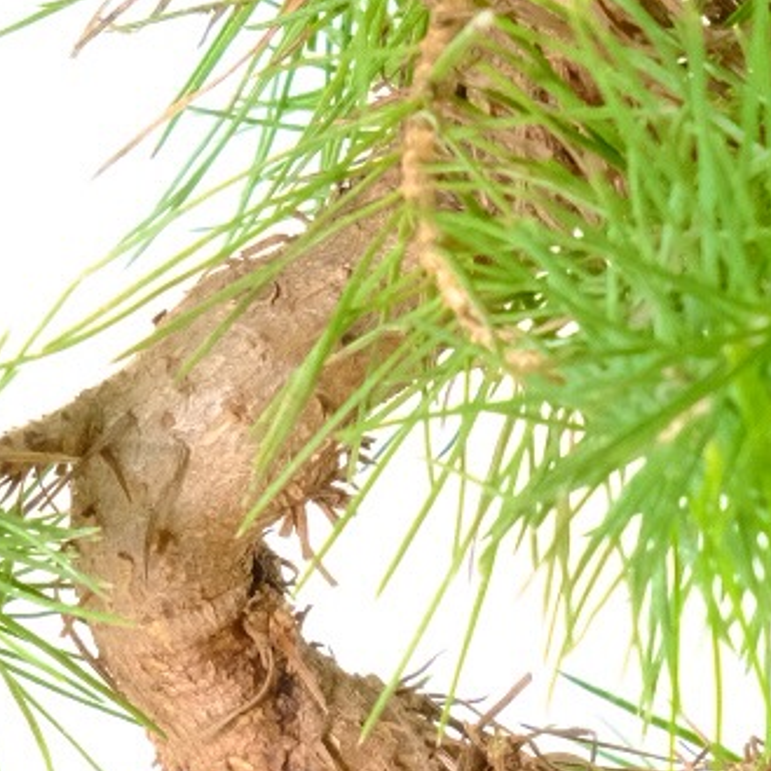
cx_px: 698
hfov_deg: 3.2
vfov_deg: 3.2
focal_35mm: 550
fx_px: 13859
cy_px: 443
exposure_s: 1/30
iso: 3200
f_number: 9
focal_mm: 80
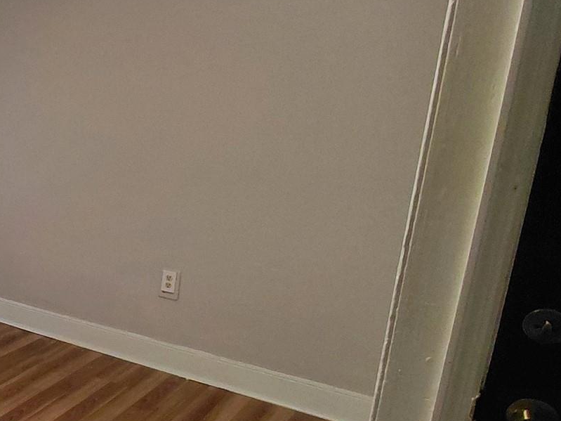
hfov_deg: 34.5
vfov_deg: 35.0
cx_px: -143
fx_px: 664
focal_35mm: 41
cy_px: 250
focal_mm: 1.64
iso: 250
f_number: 2.2
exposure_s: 1/60
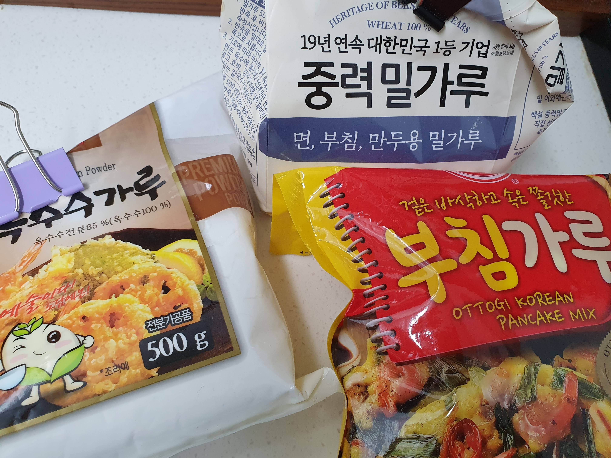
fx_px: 459
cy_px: 229
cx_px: 306
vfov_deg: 53.1
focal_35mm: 26
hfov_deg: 67.3
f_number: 2.4
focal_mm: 4.32
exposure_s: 1/120
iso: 200
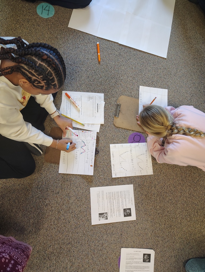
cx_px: 102
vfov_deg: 71.5
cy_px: 136
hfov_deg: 56.9
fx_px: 189
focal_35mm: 24
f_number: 1.8
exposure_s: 1/60
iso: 647
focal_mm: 5.56
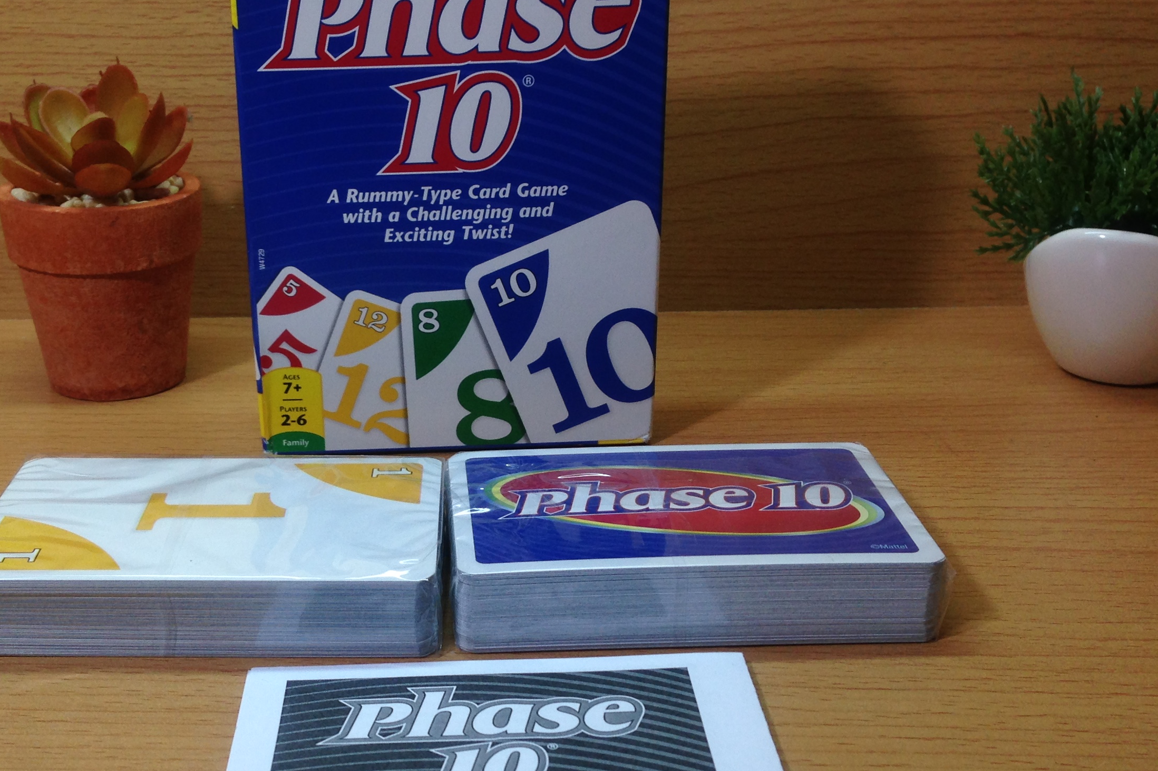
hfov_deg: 38.6
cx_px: 427
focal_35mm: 51
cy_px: 467
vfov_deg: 26.4
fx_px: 1640
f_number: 2.4
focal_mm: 4.12
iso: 50
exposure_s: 1/50
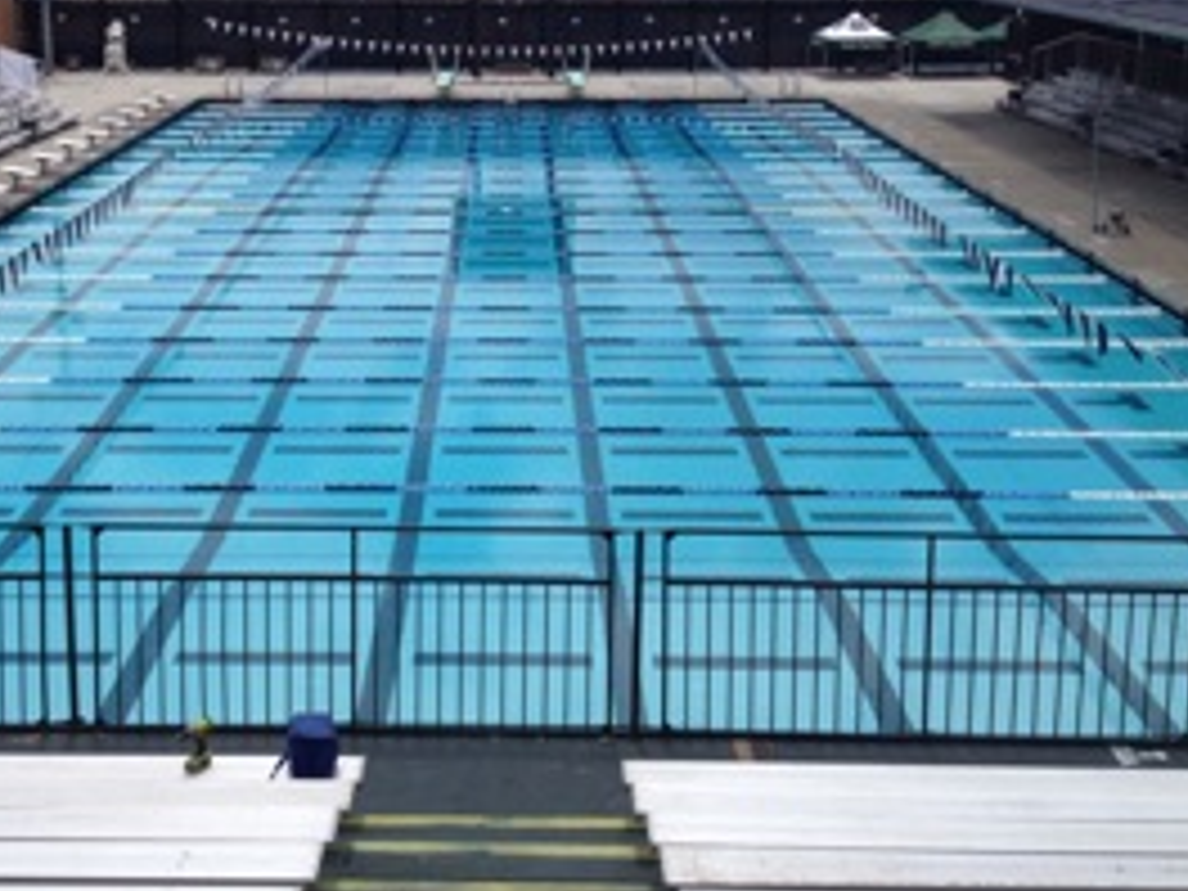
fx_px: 1819
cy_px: 266
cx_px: 477
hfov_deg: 36.0
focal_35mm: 53
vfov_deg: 27.3
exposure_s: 1/3247
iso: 50
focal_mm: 4.28
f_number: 2.4
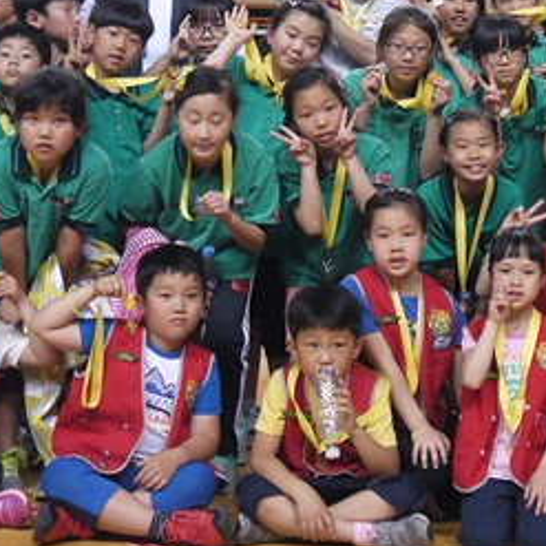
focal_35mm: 90
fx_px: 1606
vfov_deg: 19.0
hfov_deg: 19.1
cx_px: 458
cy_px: 59
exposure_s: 1/60
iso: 400
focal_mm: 18
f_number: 4
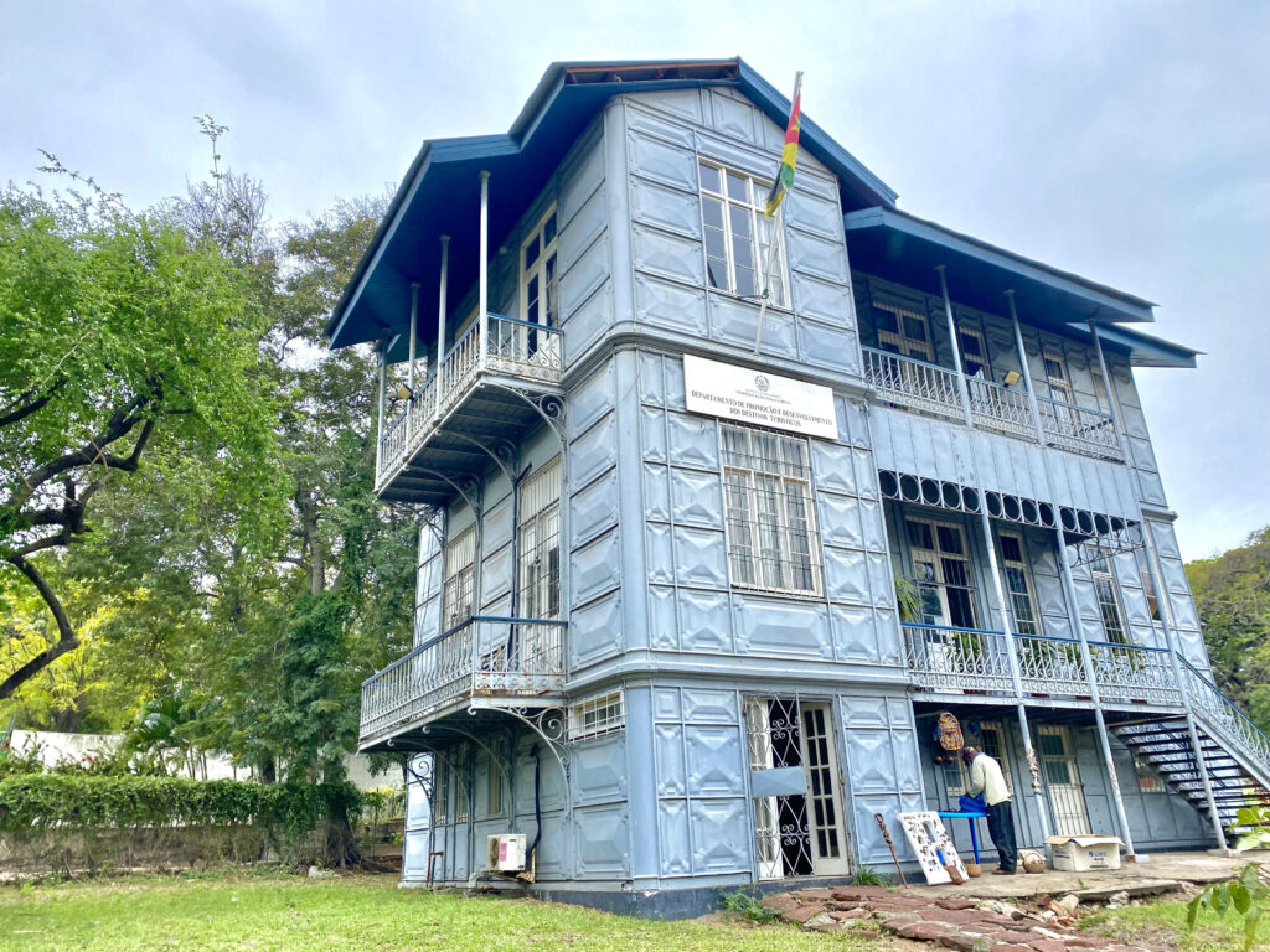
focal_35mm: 26
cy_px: 476
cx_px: 635
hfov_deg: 67.3
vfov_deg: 53.1
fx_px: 954
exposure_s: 1/630
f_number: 1.8
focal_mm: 4.25
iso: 32
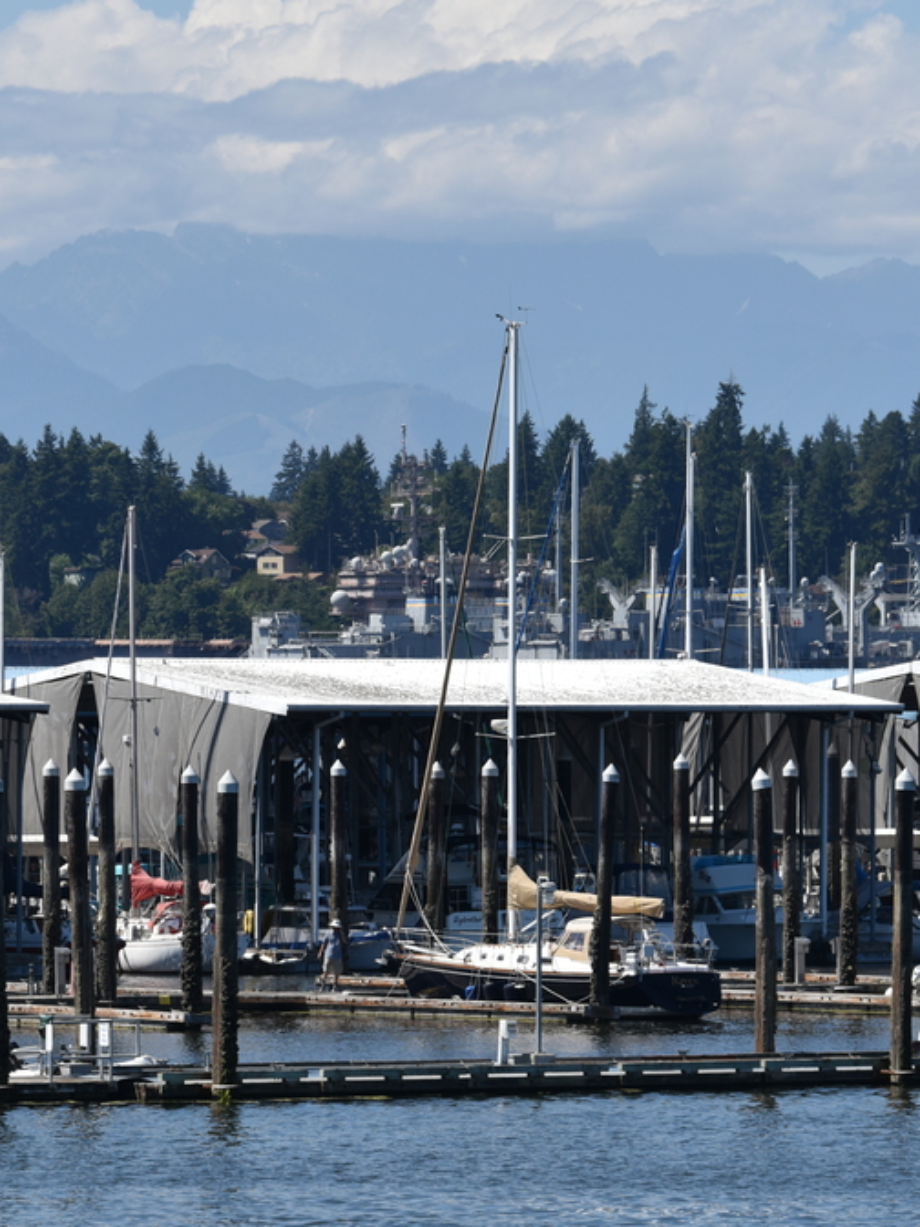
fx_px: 10383
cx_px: 225
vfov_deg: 6.8
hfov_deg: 5.1
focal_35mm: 293
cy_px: 599
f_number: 9
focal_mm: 160
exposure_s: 1/320
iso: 100
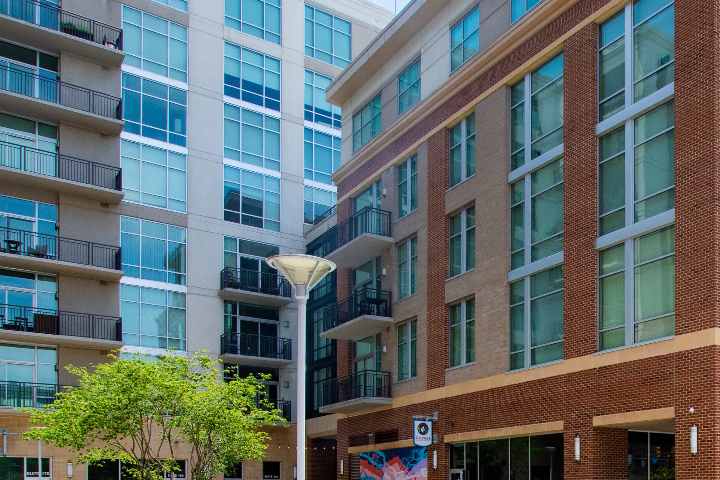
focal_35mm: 35
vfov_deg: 34.6
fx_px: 700
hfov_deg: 50.3
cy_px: 473
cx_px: 600
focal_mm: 10
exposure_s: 1/500
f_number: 8
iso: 400
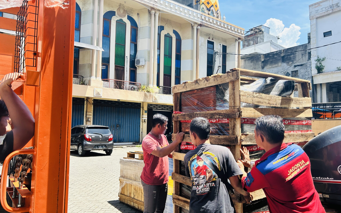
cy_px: 108
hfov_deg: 66.5
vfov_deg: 44.5
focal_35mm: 28
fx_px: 260
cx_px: 170
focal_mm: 5.7
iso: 50
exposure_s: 1/1377
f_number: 1.5
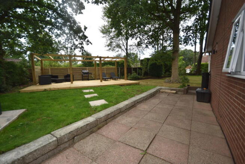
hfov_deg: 100.4
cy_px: 82
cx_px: 122
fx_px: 102
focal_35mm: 15
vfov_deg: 77.4
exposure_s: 1/200
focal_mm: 10
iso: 100
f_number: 5
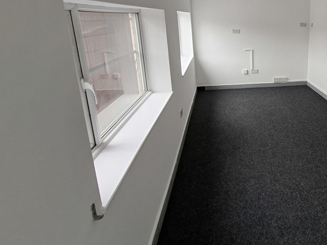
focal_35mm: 26
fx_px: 246
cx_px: 280
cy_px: 91
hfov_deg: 59.6
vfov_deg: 52.5
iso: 100
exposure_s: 1/50
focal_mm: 1.74
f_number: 2.2
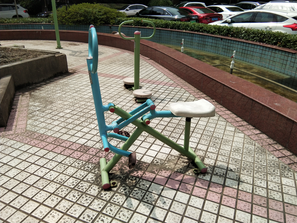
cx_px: 148
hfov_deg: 58.4
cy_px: 112
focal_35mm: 31
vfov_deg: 45.4
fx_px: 266
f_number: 2.2
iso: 50
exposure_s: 1/1555
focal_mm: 3.69
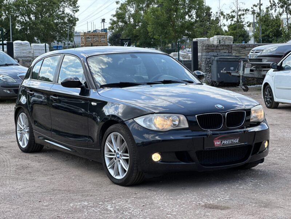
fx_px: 647
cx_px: 146
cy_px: 110
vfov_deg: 19.1
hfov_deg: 25.3
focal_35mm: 77
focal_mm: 9
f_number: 2.8
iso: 25
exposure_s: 1/232
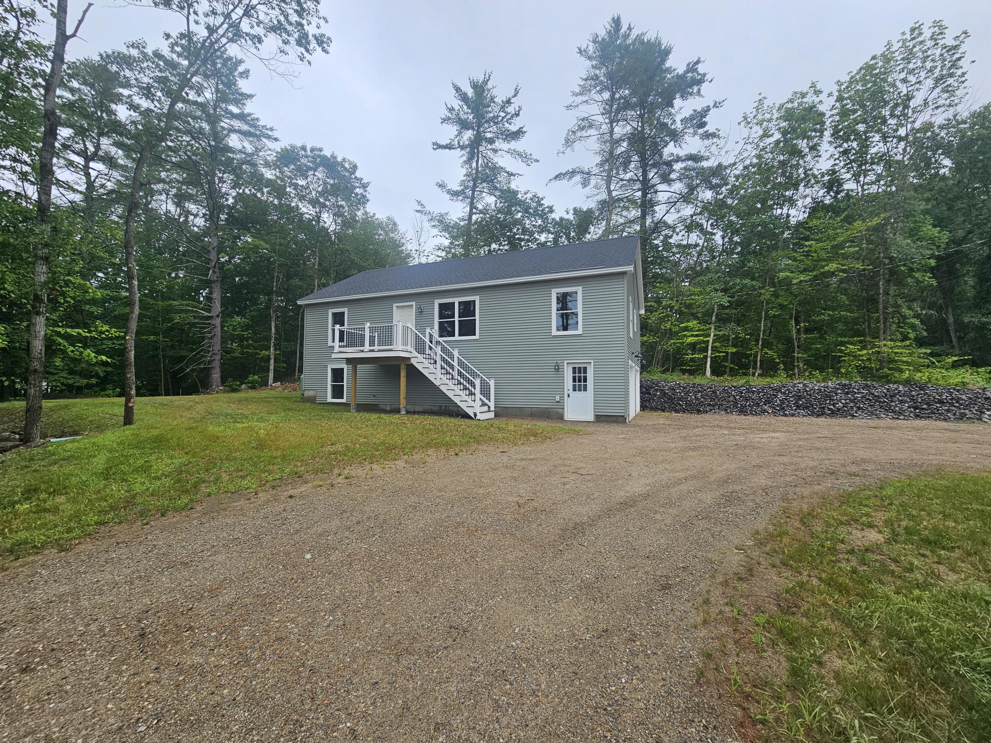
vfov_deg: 89.9
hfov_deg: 106.2
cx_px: 496
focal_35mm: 13
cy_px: 372
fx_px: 372
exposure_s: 1/286
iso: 50
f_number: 2.2
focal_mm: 2.2
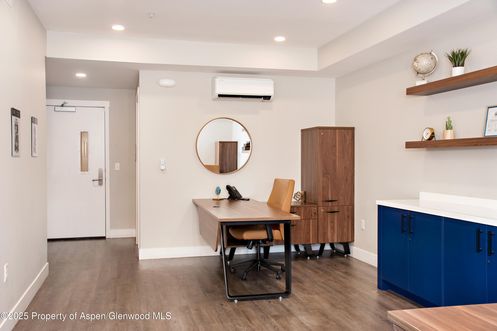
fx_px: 469
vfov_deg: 38.9
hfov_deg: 55.8
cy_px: 166
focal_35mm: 34
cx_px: 248
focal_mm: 34
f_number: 7.1
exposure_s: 1/80
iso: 500
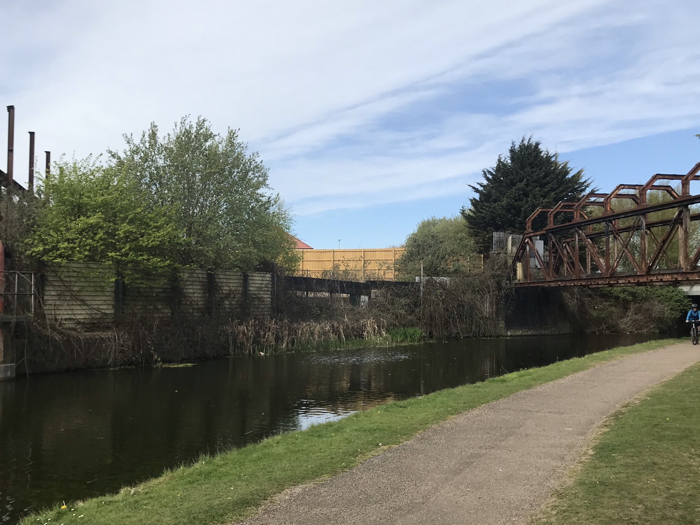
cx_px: 323
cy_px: 281
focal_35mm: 37
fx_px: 748
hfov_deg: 50.1
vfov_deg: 38.6
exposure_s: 1/2227
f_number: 1.8
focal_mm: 3.99
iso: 20
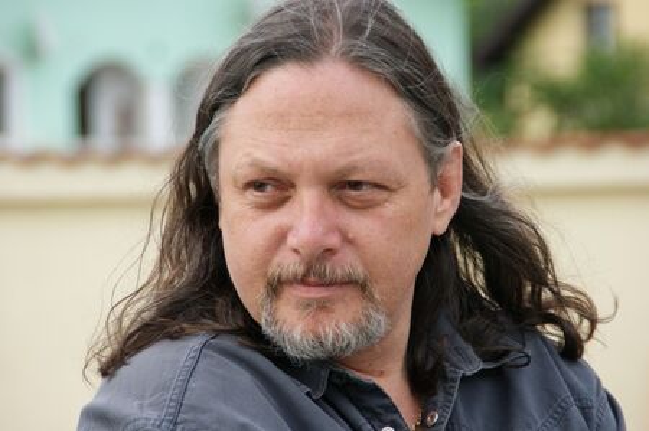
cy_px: 216
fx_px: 4052
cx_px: 324
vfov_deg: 6.1
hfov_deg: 9.2
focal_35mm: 225
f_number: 6.3
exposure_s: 1/250
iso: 400
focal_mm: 150
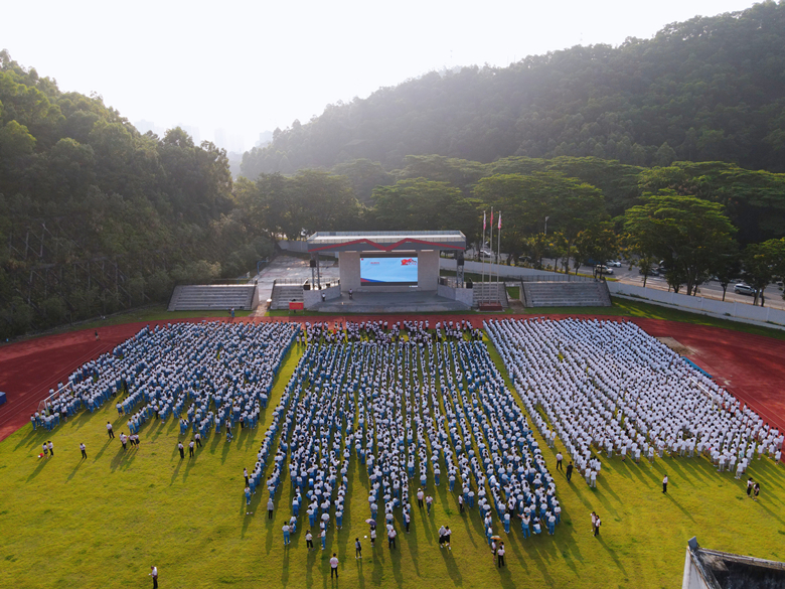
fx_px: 544
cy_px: 294
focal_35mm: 24
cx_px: 392
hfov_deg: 71.6
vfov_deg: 56.8
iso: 100
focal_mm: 4.5
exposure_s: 1/400
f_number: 2.8
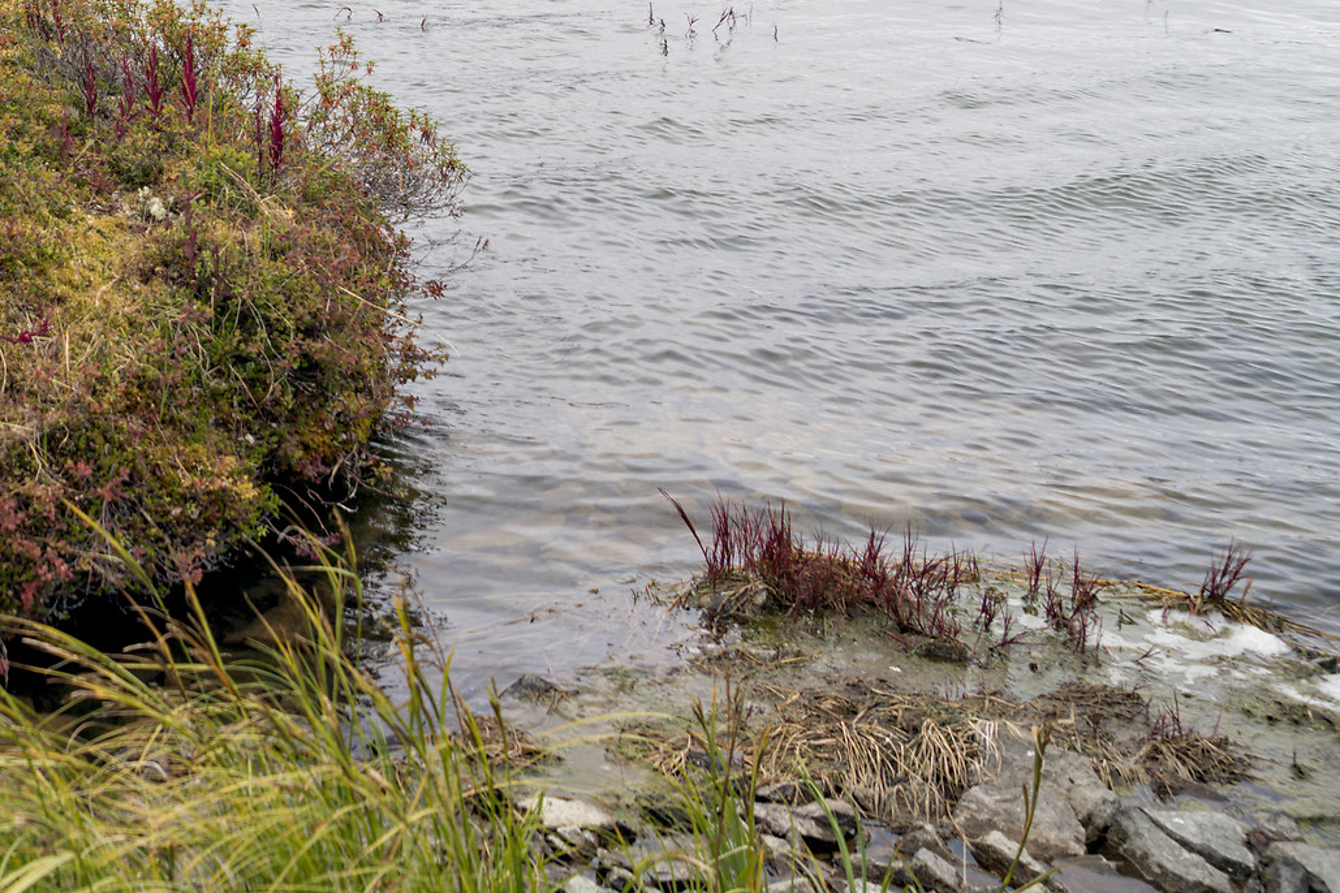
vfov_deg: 22.6
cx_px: -188
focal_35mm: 56
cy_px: -117
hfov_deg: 31.1
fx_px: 2084
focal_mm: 24
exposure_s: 1/250
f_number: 5
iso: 100
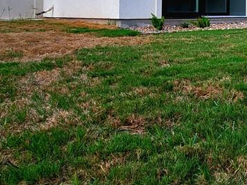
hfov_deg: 40.0
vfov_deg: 36.0
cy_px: 14
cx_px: 276
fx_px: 264
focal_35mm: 37
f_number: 2.2
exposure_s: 1/1250
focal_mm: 2.2
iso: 50
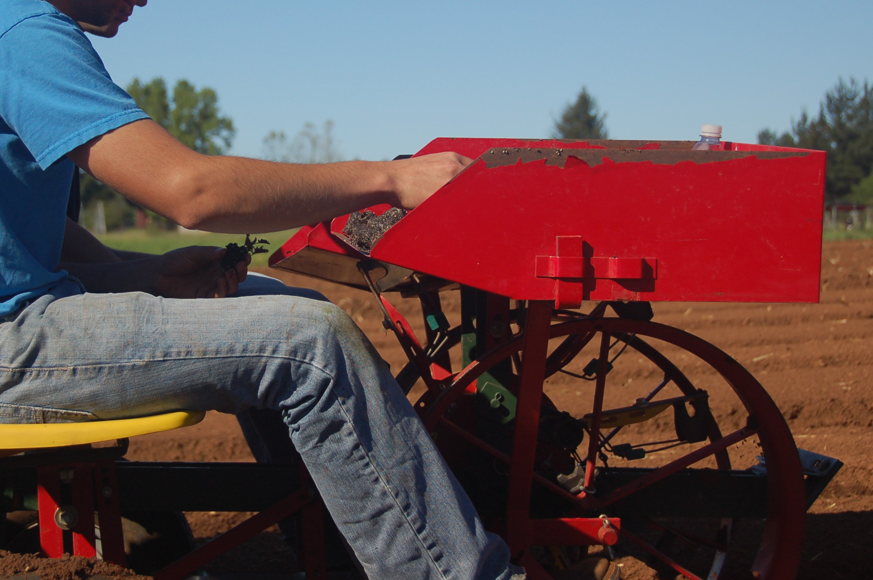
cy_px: 221
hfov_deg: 25.0
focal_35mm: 81
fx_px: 1962
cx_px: 325
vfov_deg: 16.8
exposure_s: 1/640
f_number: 4.5
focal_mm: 40
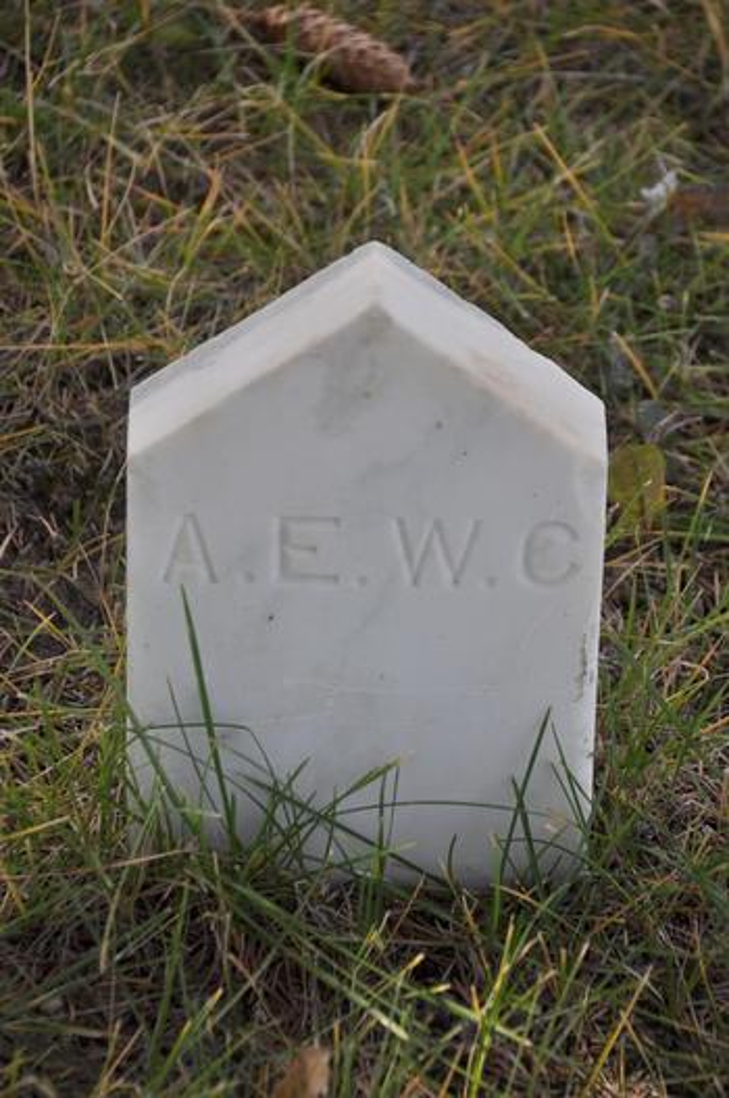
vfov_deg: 10.2
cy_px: 549
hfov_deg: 6.8
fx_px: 6167
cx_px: 364
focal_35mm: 202
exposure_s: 1/350
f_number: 5.6
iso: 200
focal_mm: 135
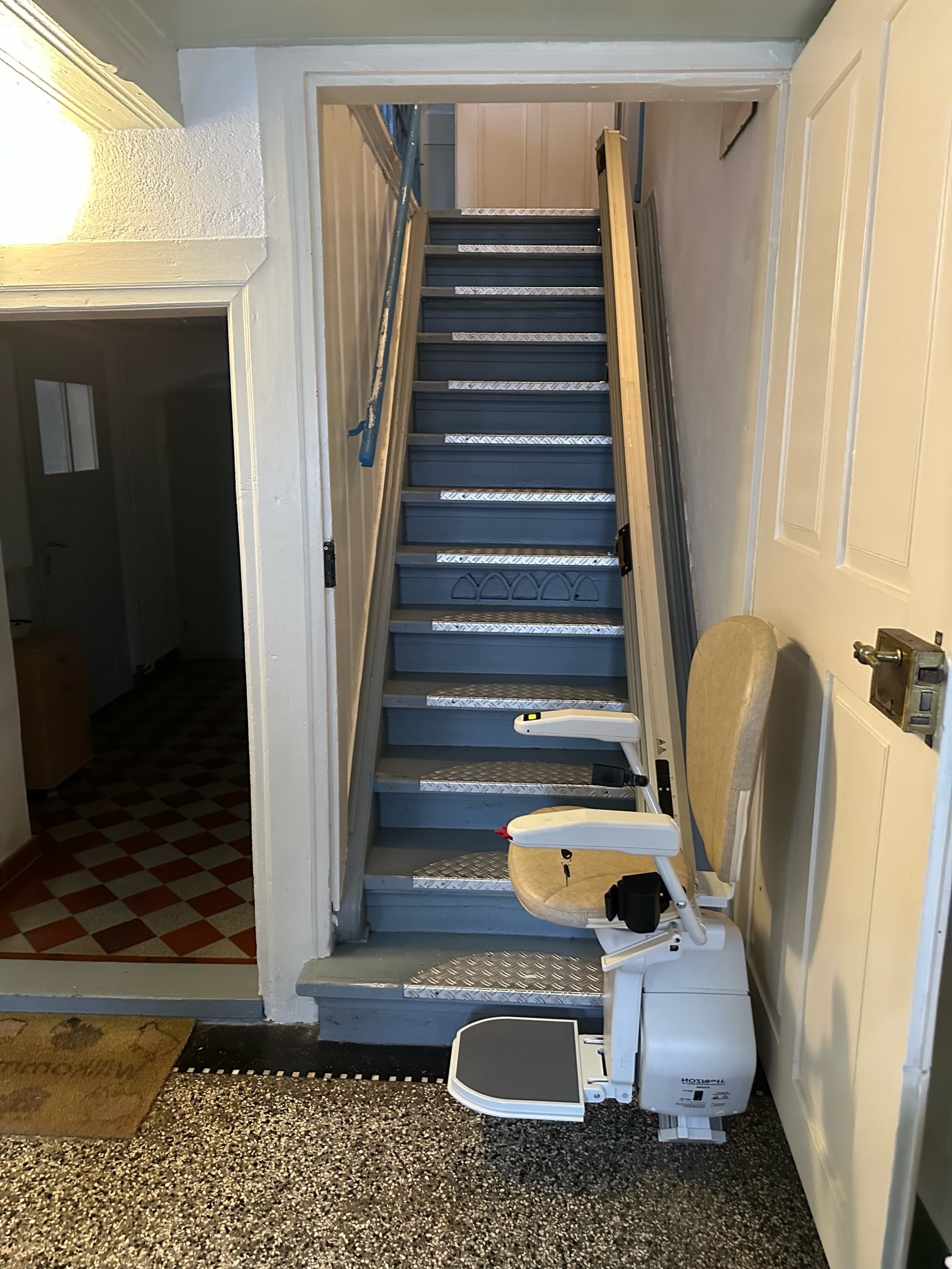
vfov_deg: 71.6
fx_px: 880
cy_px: 634
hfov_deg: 56.8
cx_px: 476
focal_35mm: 24
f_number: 1.78
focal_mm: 6.86
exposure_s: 1/33
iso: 800
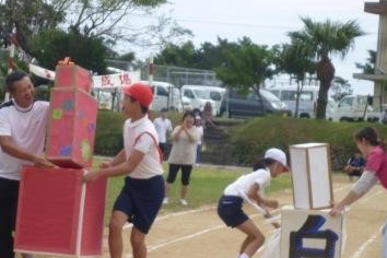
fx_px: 2053
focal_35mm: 191
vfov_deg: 7.2
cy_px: 137
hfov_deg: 10.8
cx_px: 184
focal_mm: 22.5
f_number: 5.9
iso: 160
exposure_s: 1/250
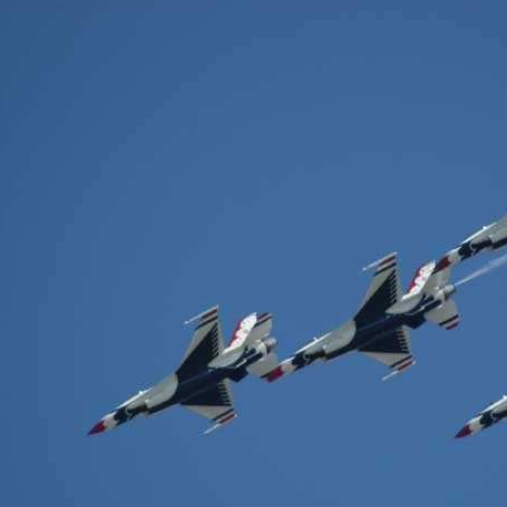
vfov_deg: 2.6
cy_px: 288
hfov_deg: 2.6
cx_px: 358
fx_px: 11069
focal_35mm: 668
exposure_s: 1/1000
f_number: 5.6
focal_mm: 300
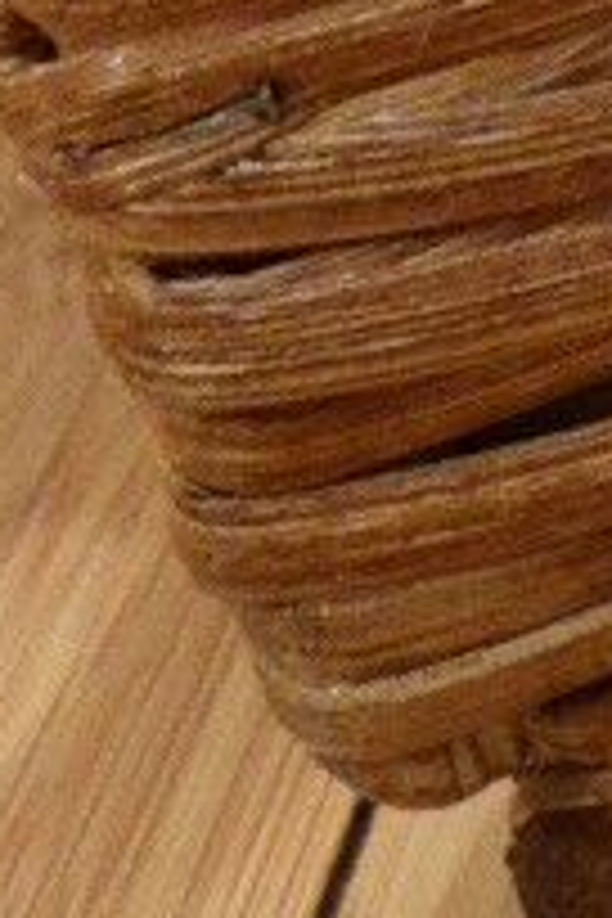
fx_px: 2830
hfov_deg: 12.3
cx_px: 410
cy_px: 54
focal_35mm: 111
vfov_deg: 18.1
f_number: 3.6
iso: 800
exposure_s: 1/10
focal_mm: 5.8
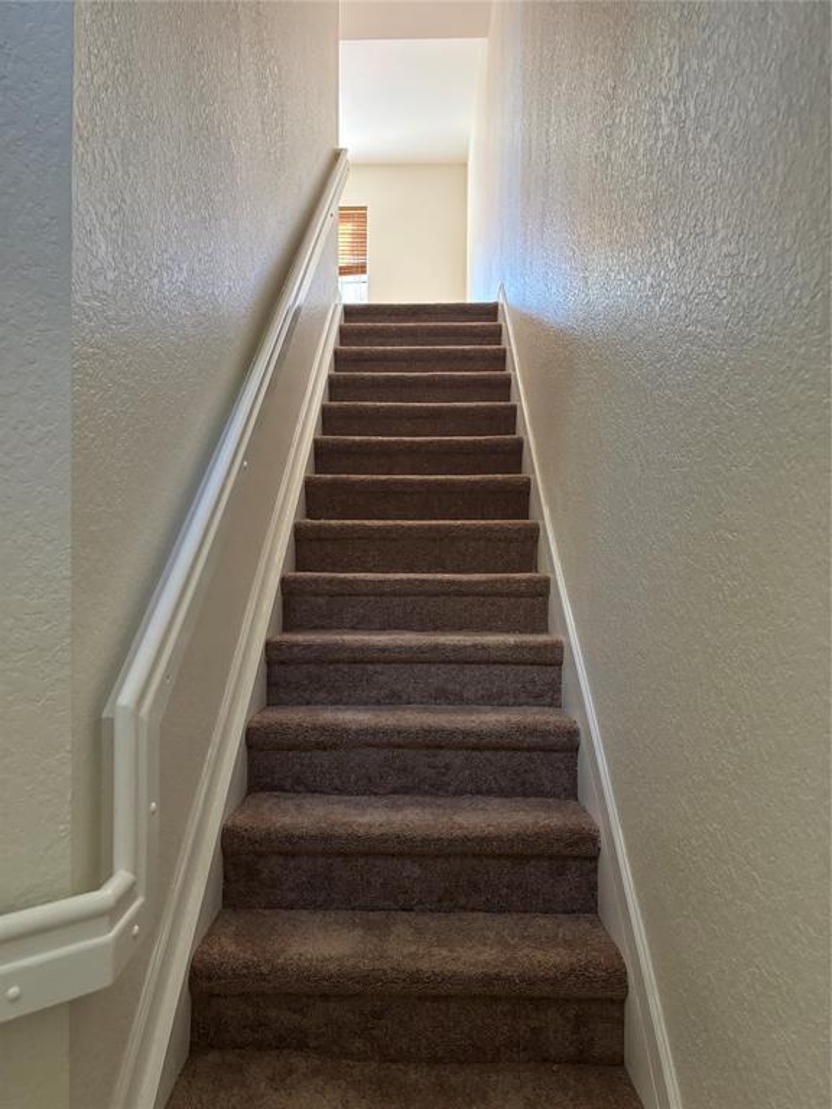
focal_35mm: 26
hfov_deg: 53.1
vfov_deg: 67.3
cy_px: 554
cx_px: 416
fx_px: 833
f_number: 1.6
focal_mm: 5.96
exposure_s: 1/60
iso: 250
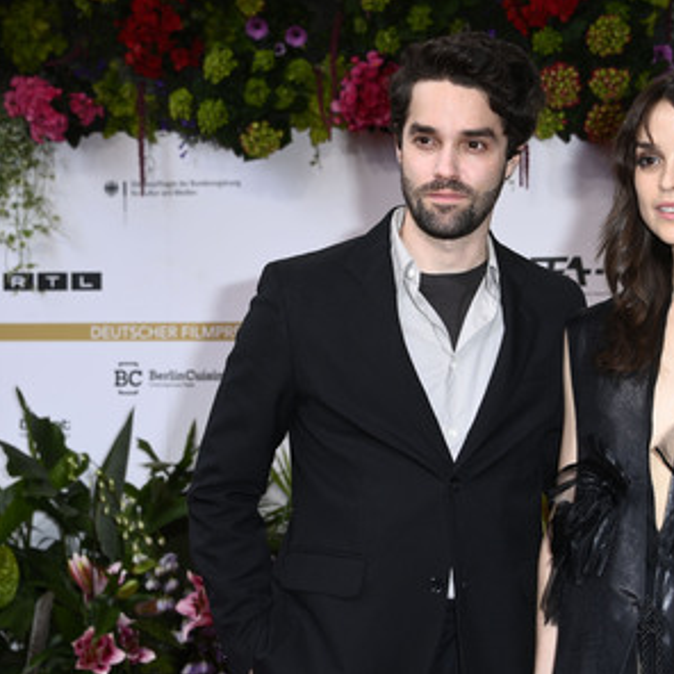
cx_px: 420
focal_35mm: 84
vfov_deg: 20.6
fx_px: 1850
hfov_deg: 20.6
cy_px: 335
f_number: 5.6
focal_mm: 65
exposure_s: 1/250
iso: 400
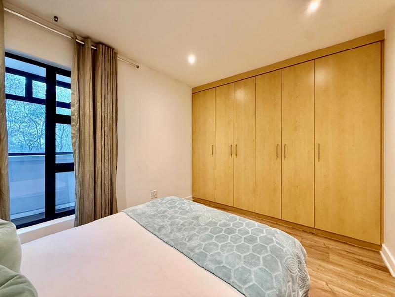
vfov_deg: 85.7
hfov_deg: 102.1
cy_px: 148
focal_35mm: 14
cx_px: 198
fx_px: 160
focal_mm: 2.22
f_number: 2.2
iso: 250
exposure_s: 1/50
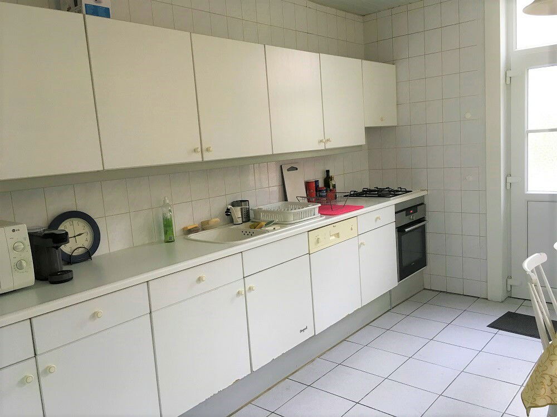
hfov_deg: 61.7
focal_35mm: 29
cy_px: 208
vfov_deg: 48.2
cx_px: 278
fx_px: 467
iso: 40
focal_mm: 4.15
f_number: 2.2
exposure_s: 1/33
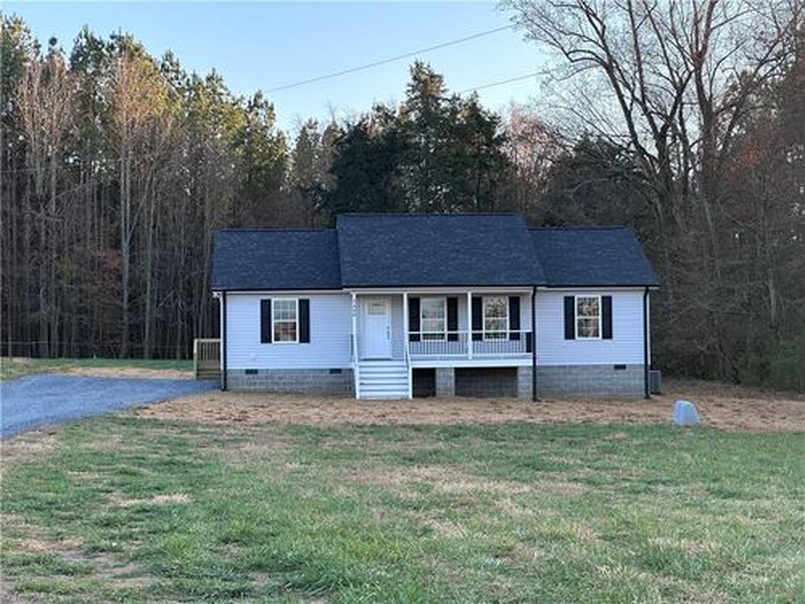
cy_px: 302
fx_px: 1791
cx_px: 402
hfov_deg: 25.3
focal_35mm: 77
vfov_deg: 19.1
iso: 32
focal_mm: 9
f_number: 2.8
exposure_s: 1/124
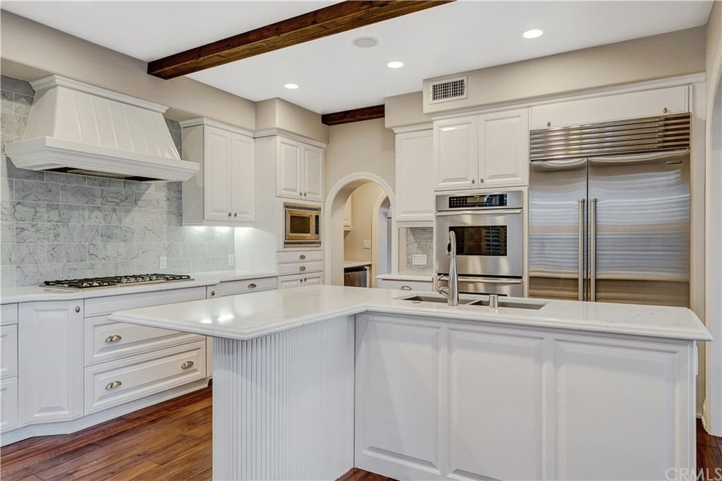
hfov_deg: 78.6
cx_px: 361
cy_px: 240
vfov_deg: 57.2
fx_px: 441
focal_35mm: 22
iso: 100
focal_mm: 22
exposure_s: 1/15
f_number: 4
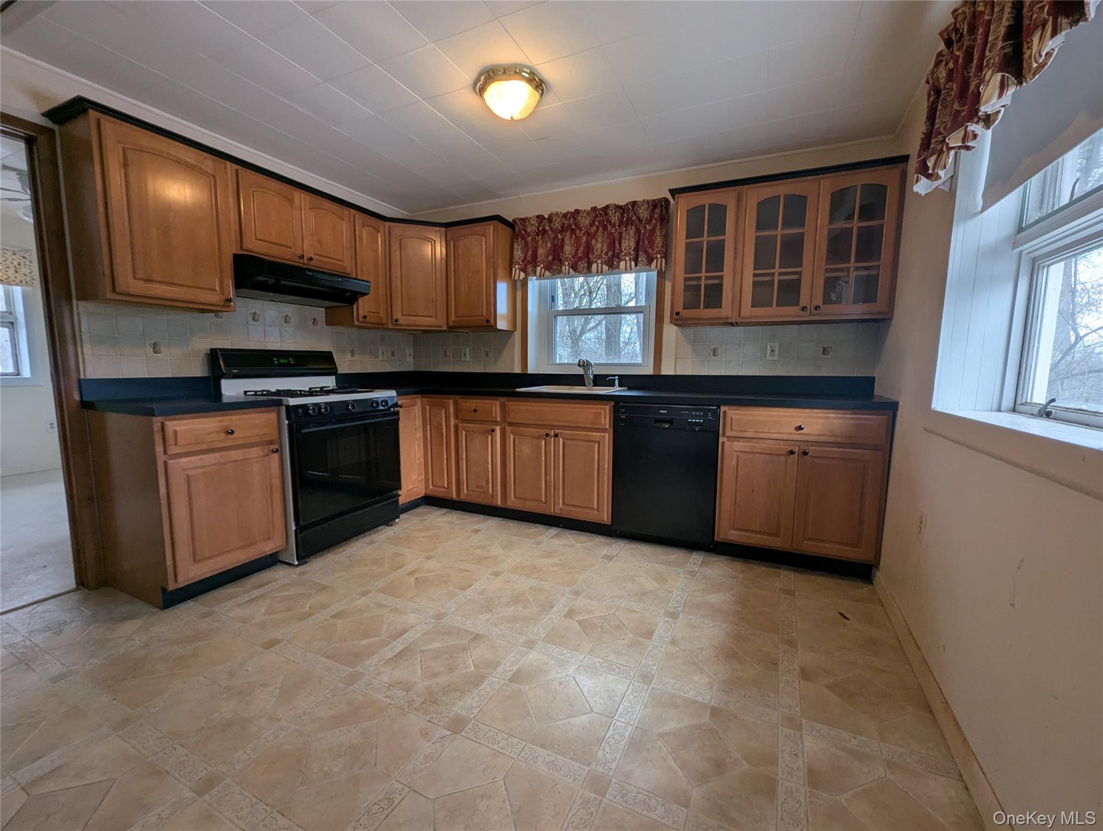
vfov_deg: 90.1
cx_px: 552
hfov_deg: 106.1
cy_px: 416
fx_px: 415
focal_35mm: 13
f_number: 2.2
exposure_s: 1/60
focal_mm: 1.95
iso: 56
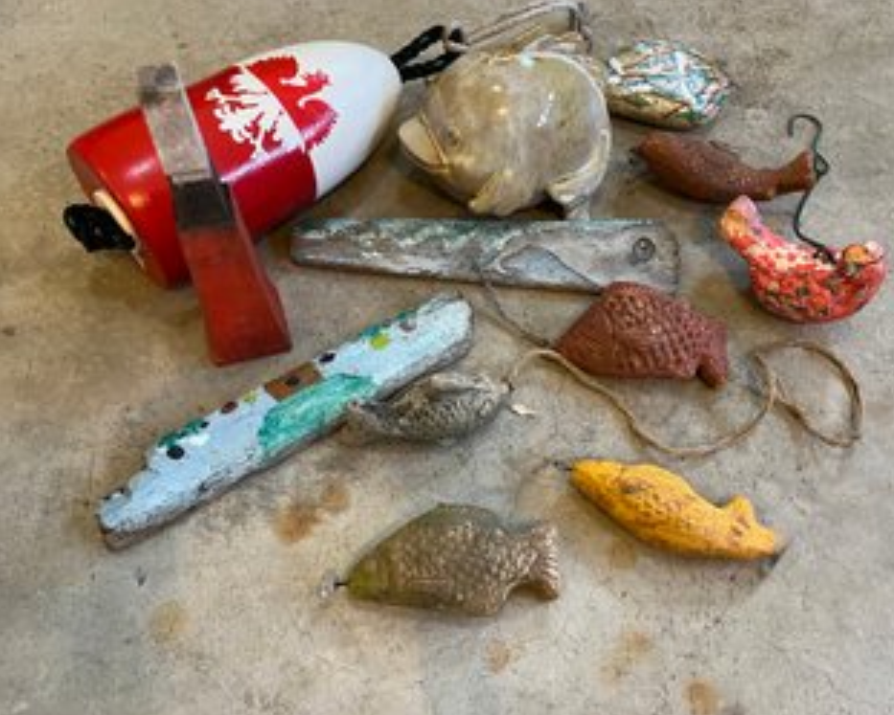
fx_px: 741
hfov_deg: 62.1
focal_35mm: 28
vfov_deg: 51.6
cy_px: 358
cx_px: 484
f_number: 1.6
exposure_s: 1/60
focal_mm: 5.1
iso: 250
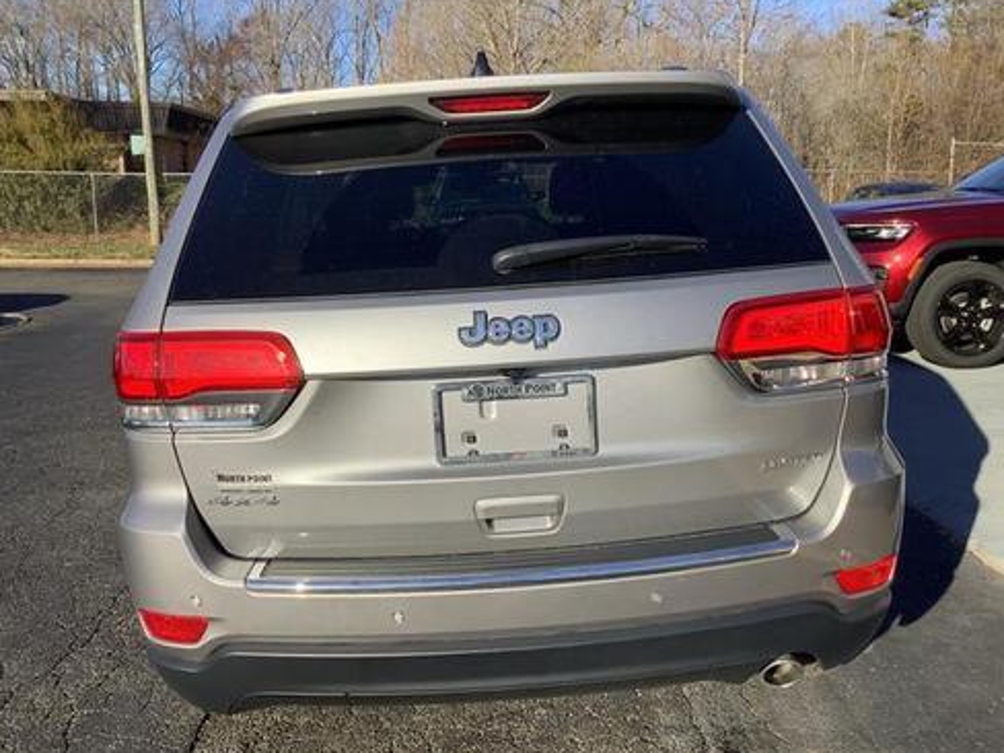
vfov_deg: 44.2
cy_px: 379
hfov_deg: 56.8
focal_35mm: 32
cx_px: 502
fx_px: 928
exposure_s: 1/916
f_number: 2.4
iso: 25
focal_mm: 3.3
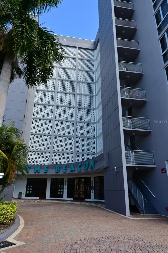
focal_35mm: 25
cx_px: 81
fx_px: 175
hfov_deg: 51.2
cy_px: 122
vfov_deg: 71.5
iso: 250
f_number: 9
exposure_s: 1/320
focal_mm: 16
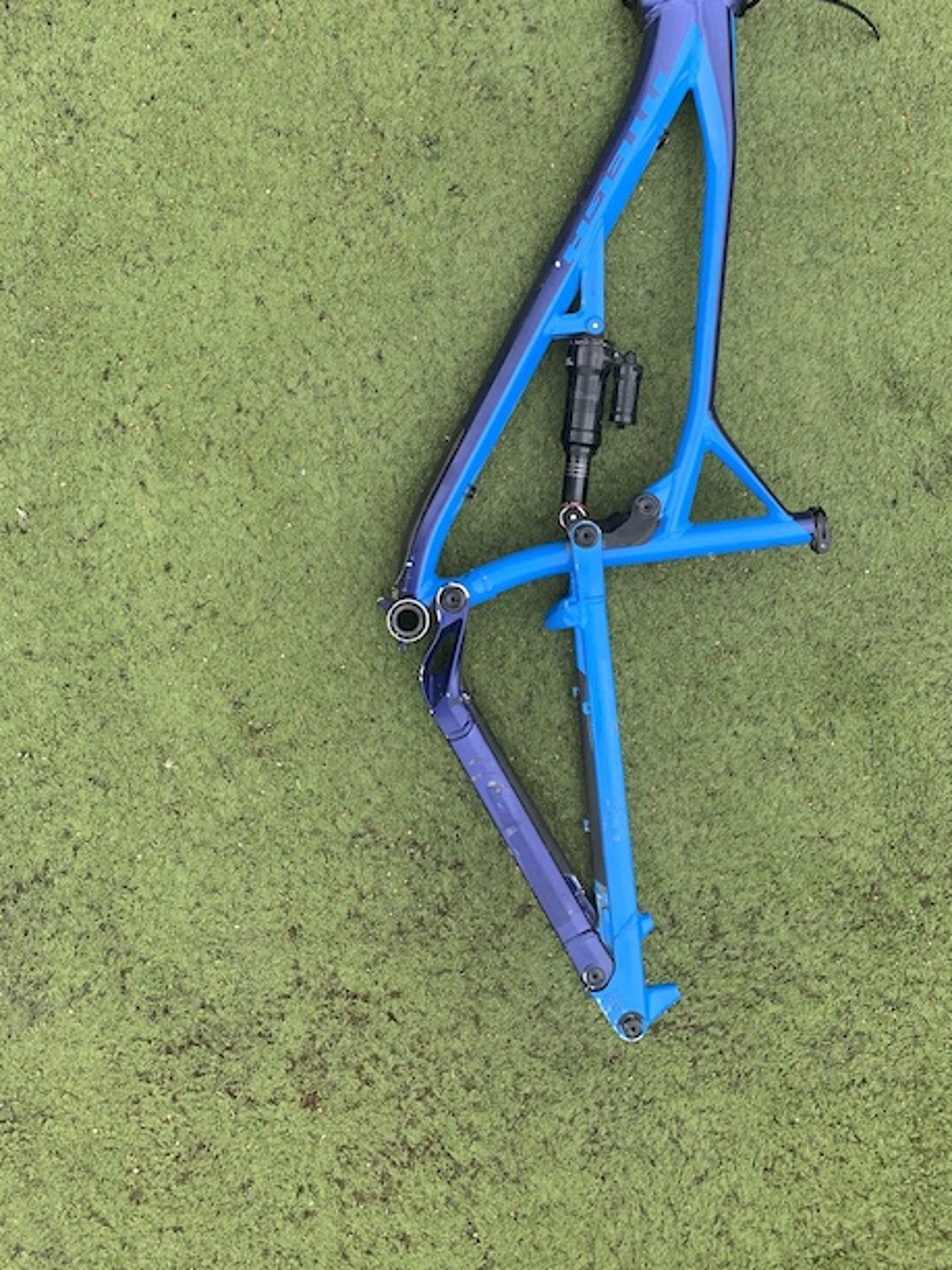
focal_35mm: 34
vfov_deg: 53.2
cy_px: 450
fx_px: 1247
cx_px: 463
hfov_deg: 41.8
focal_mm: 4.25
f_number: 1.8
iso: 25
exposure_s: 1/497
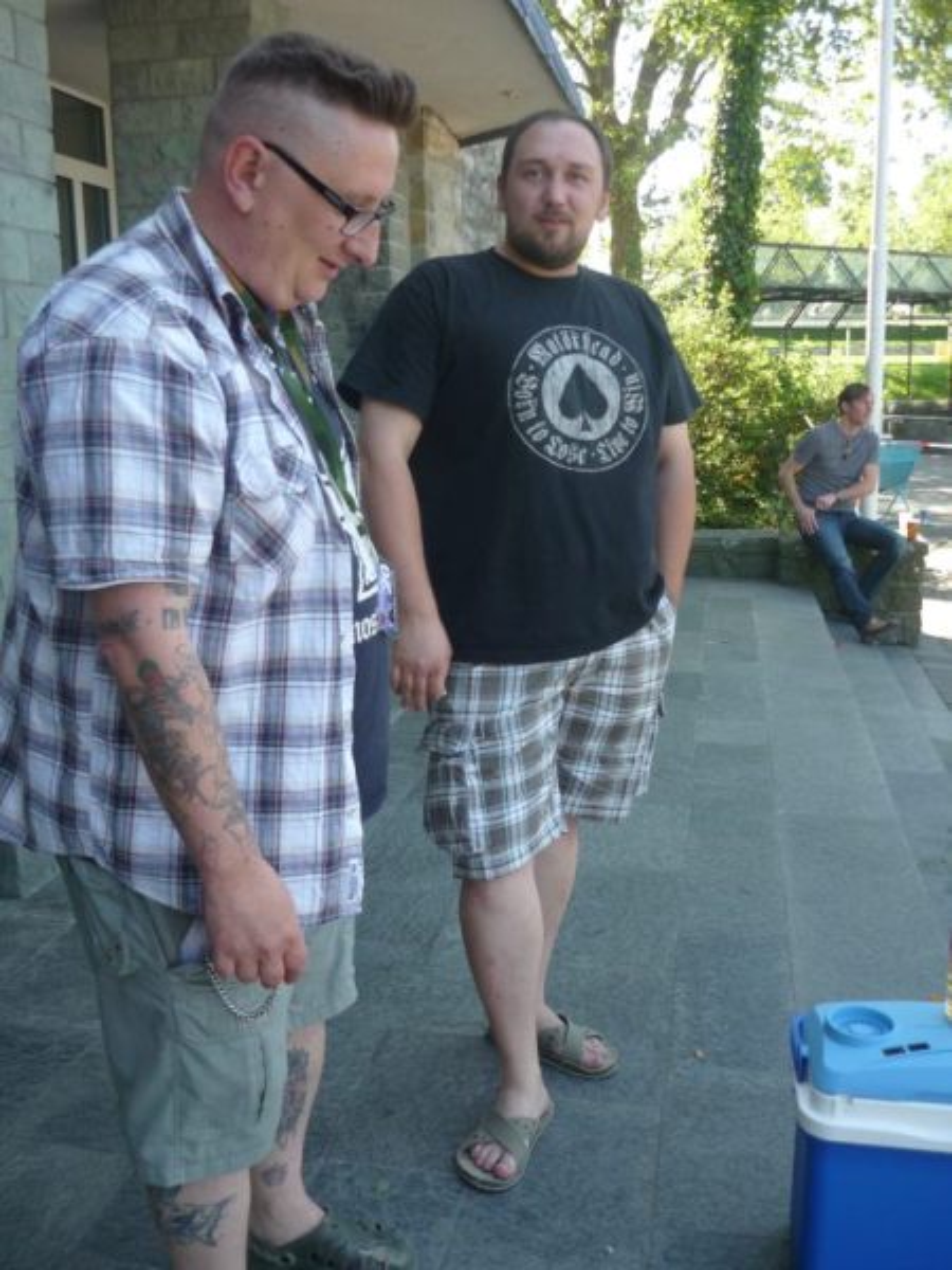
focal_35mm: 33
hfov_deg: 42.9
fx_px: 1210
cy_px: 635
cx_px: 476
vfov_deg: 55.4
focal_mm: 5.5
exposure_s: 1/160
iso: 100
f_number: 2.8
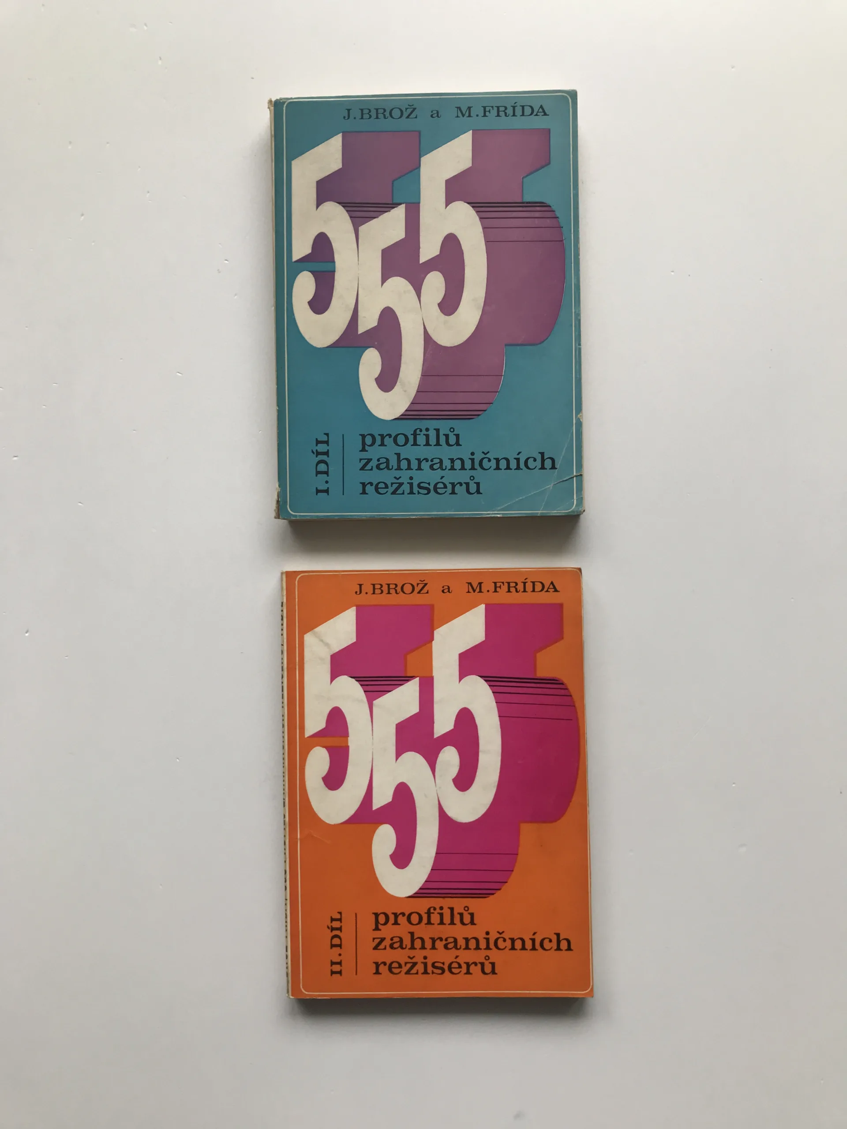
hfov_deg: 49.7
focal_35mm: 28
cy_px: 564
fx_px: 913
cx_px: 424
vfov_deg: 63.4
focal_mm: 3.99
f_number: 1.8
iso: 40
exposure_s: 1/100
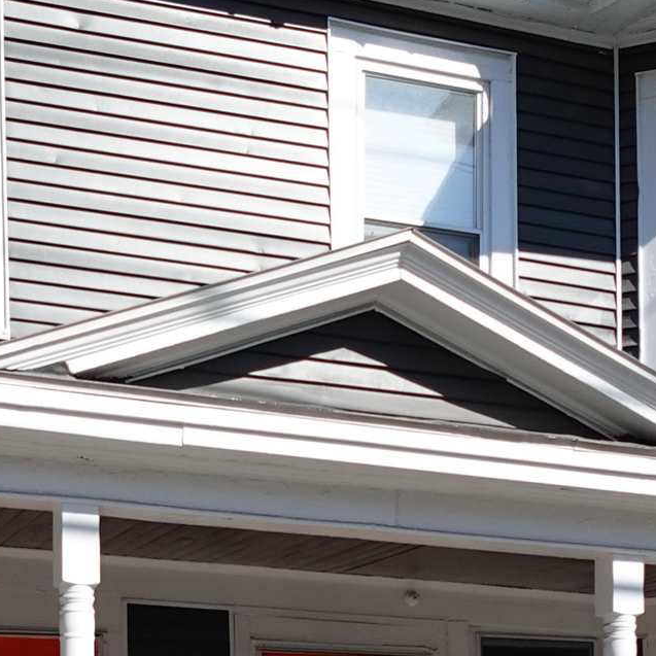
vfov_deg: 19.1
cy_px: 920
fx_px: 1758
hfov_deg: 20.9
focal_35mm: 82
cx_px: 135
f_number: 2
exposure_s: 1/4000
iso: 125
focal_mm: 7.6
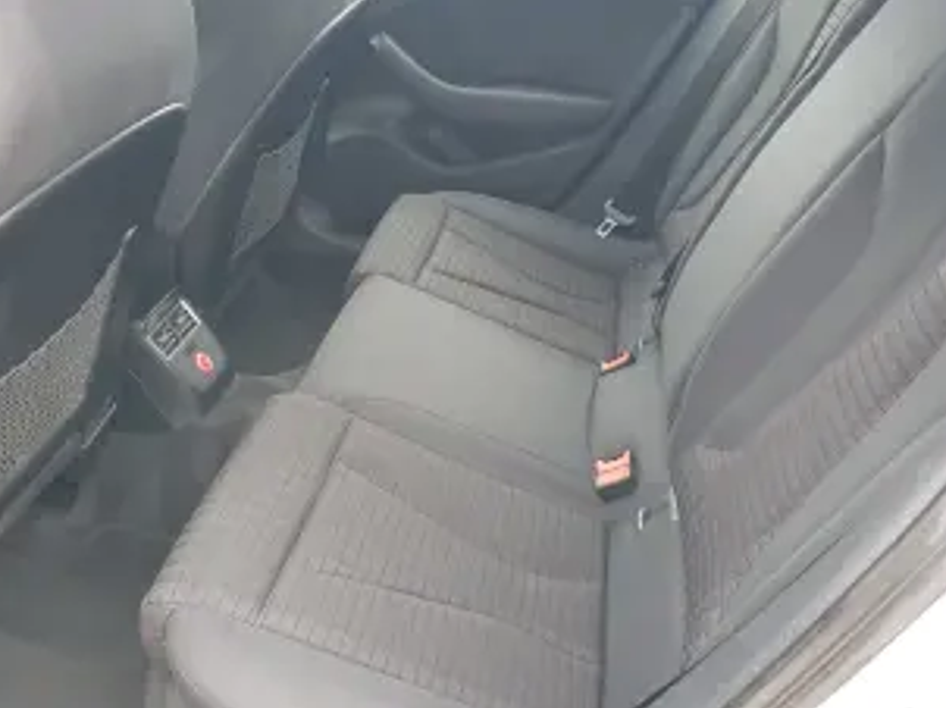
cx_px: 392
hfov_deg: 58.0
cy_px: 417
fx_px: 847
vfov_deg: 45.2
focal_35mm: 31
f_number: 2.4
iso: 400
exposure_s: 1/50
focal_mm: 4.3
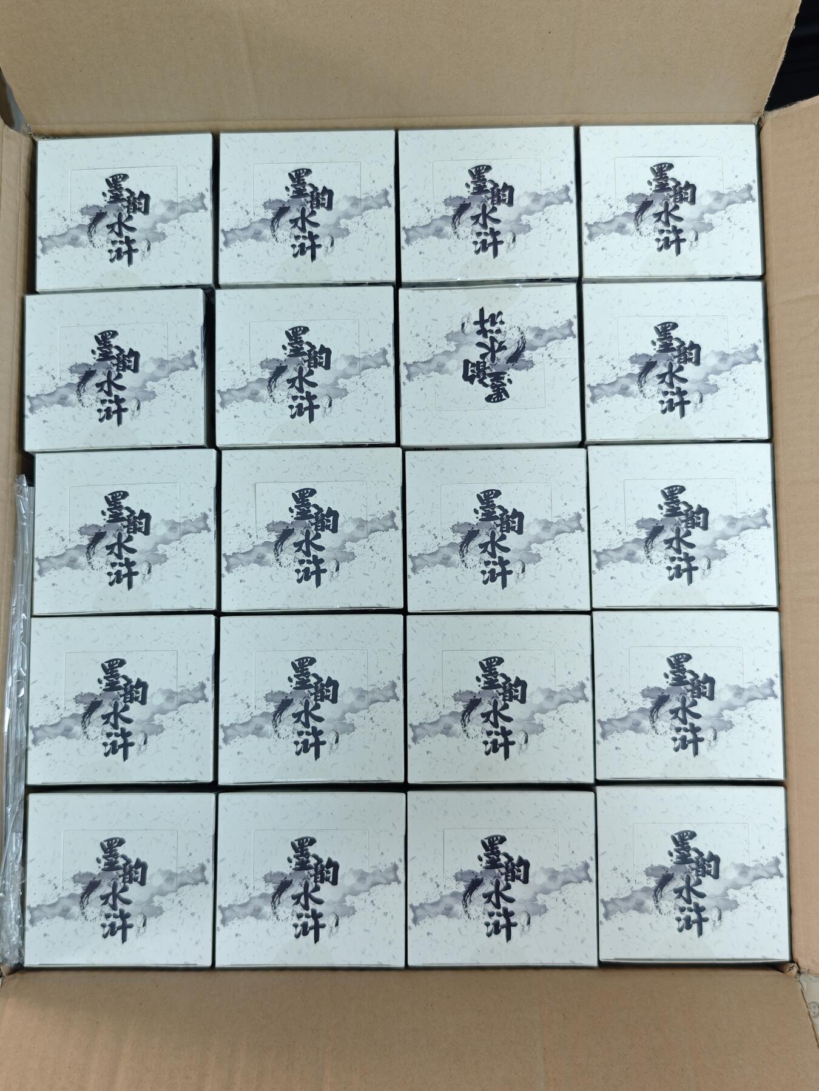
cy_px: 546
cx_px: 410
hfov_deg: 32.9
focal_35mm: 44
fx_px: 1388
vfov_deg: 42.9
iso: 320
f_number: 1.63
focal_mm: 8.72
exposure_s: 1/50
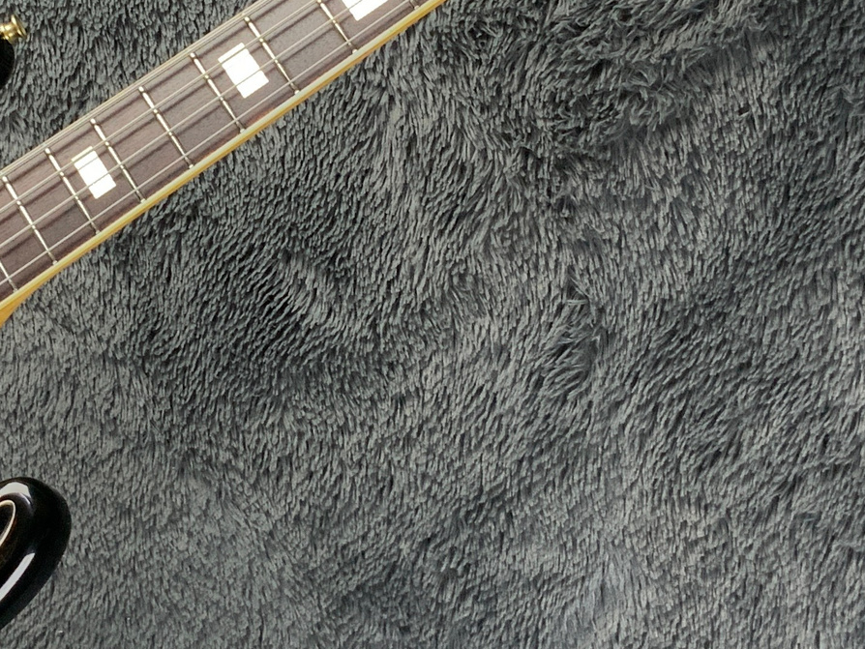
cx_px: 263
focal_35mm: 83
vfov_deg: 17.8
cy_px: 260
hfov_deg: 23.4
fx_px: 2075
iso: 64
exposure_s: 1/50
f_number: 1.8
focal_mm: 3
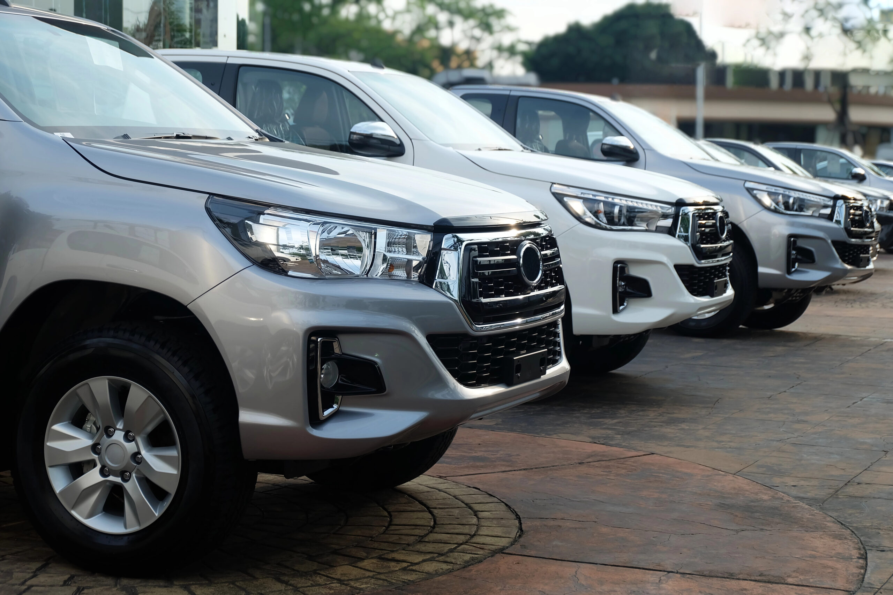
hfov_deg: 27.0
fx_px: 1860
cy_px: 298
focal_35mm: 75
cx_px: 446
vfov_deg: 18.2
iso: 250
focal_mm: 50
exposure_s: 1/350
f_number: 5.6
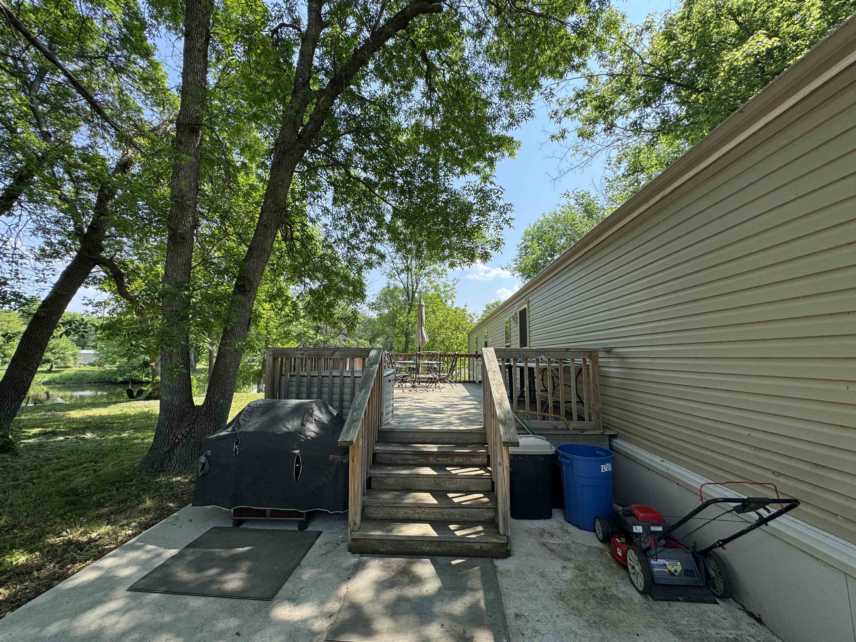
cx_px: 428
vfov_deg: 85.7
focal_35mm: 14
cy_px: 321
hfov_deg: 102.1
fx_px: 346
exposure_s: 1/610
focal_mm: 2.22
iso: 50
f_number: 2.2
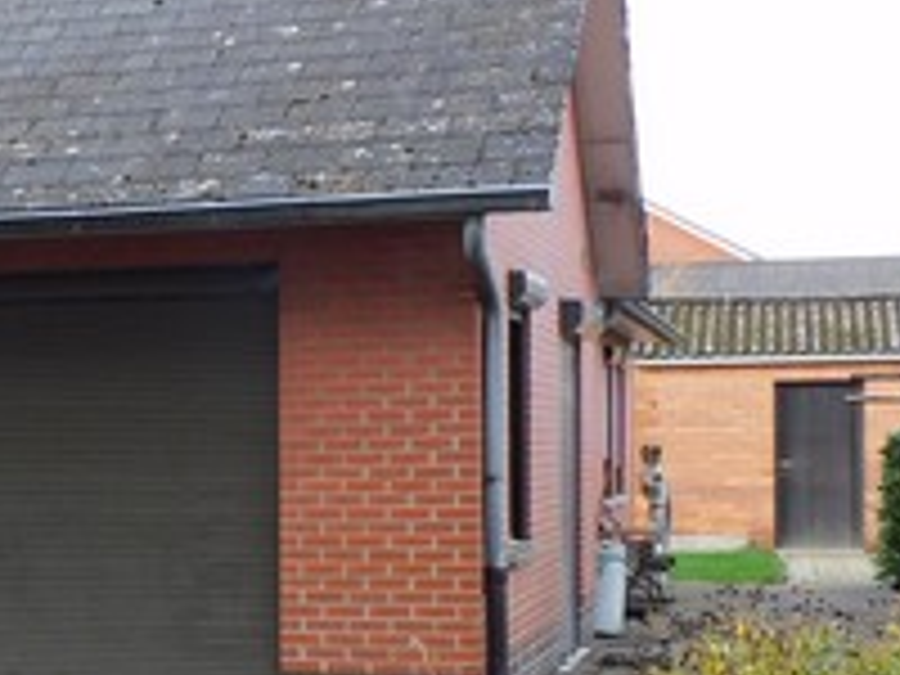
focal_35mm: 96
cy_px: 482
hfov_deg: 19.0
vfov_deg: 15.4
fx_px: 2496
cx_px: -261
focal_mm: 5.4
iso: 125
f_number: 3.5
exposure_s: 1/80
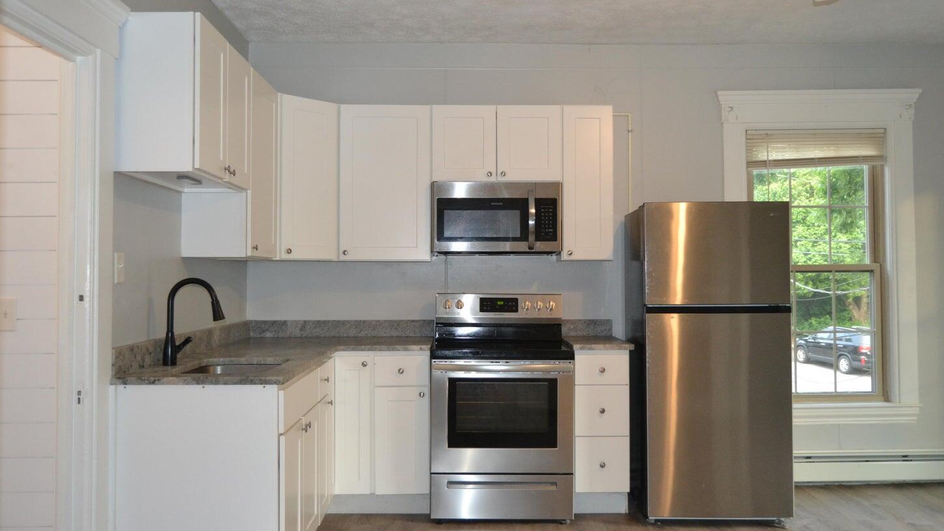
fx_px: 751
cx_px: 479
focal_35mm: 30
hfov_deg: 64.3
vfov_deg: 39.0
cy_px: 263
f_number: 3.5
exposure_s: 1/60
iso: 1000
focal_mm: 18
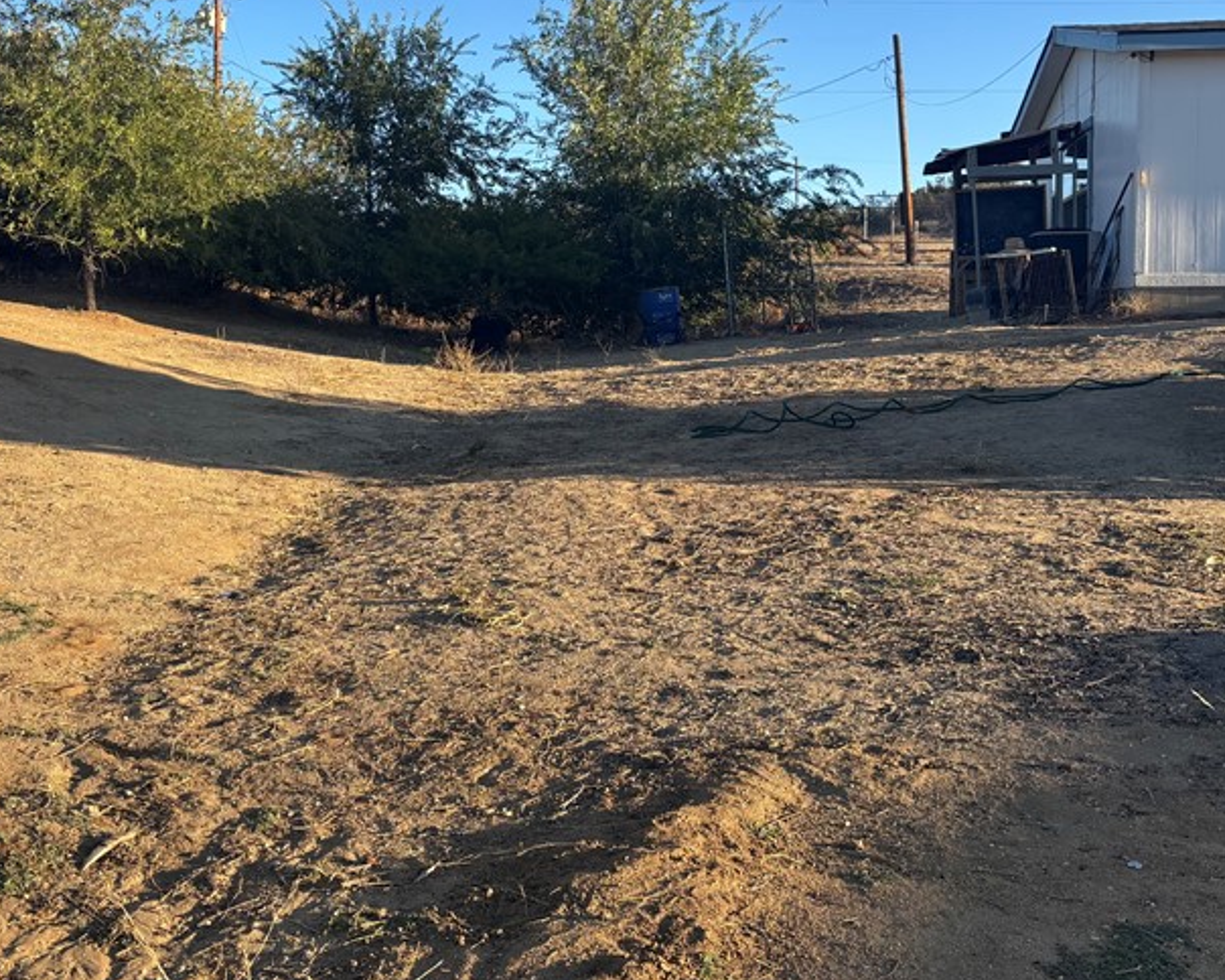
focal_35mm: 43
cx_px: 458
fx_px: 1559
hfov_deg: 42.6
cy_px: 390
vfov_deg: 34.8
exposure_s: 1/1263
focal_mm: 5.96
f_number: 1.6
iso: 50
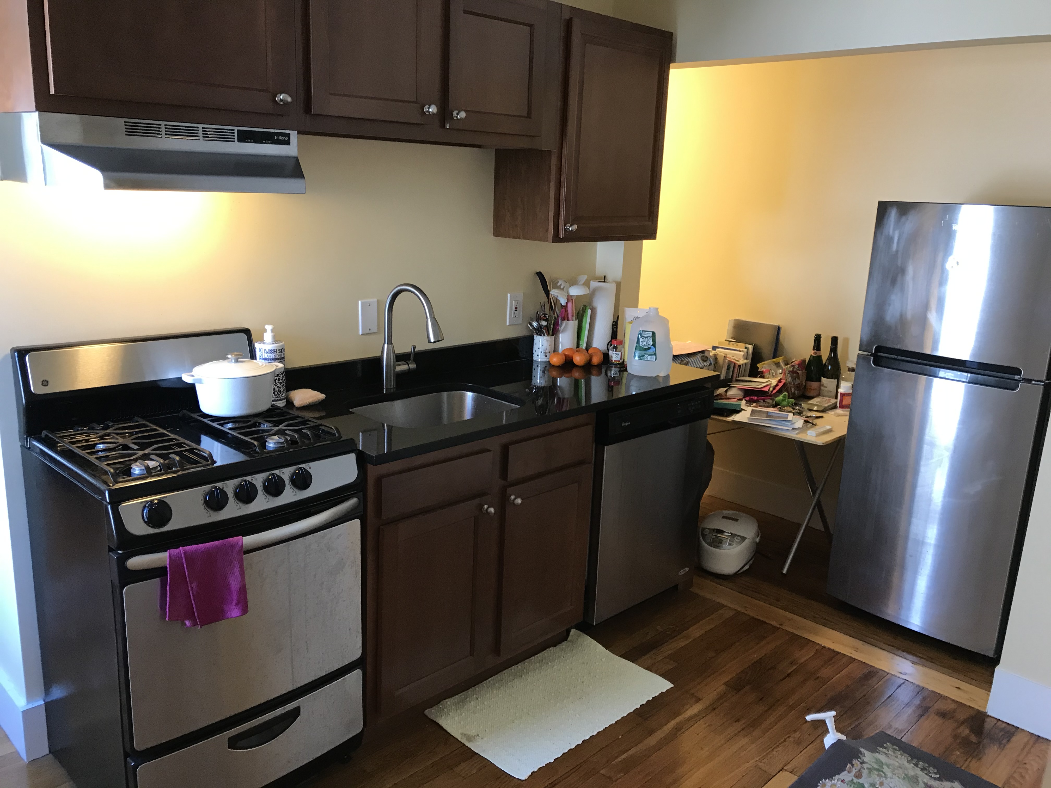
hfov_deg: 63.4
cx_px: 526
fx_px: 850
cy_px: 394
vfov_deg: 49.7
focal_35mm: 28
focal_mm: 3.99
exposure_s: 1/20
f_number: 1.8
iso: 40
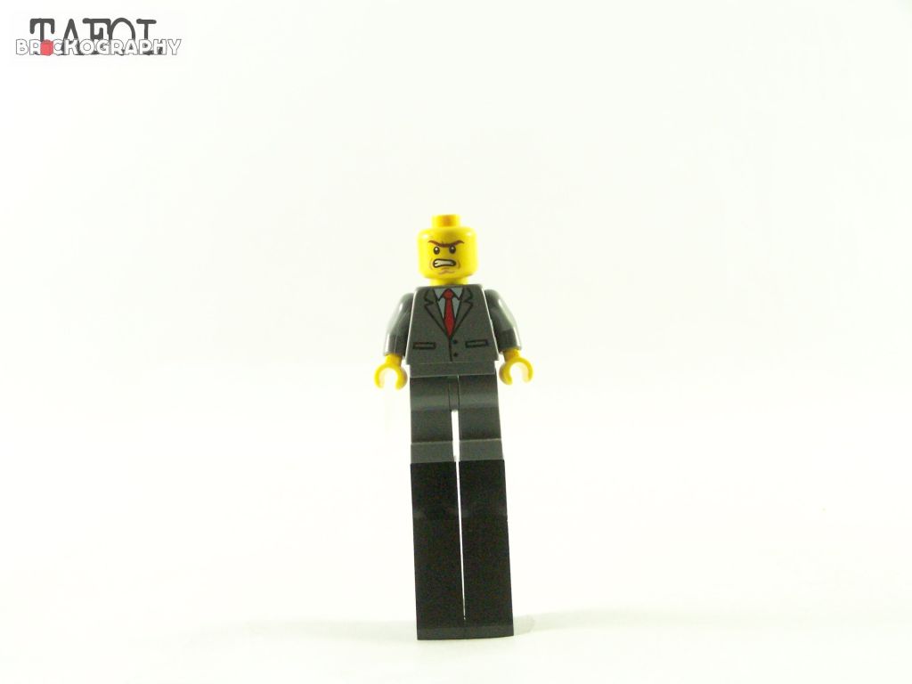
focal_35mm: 75
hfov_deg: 26.0
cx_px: 456
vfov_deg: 19.6
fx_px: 1976
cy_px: 342
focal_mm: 12.4
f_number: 3.6
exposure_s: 1/60
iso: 400
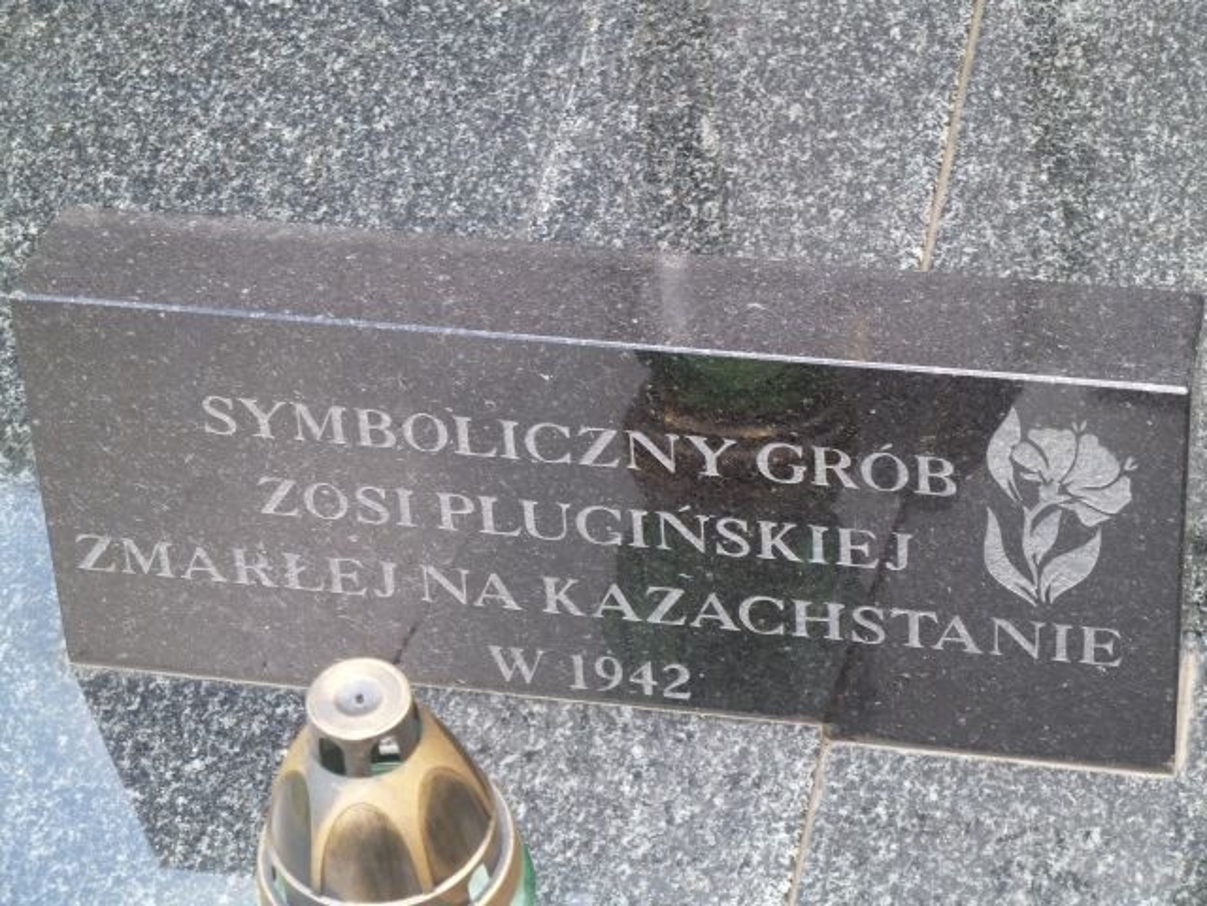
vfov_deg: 13.3
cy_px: 453
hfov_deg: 17.7
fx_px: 3870
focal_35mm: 111
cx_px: 604
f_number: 4.4
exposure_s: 1/50
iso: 125
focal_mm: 18.2
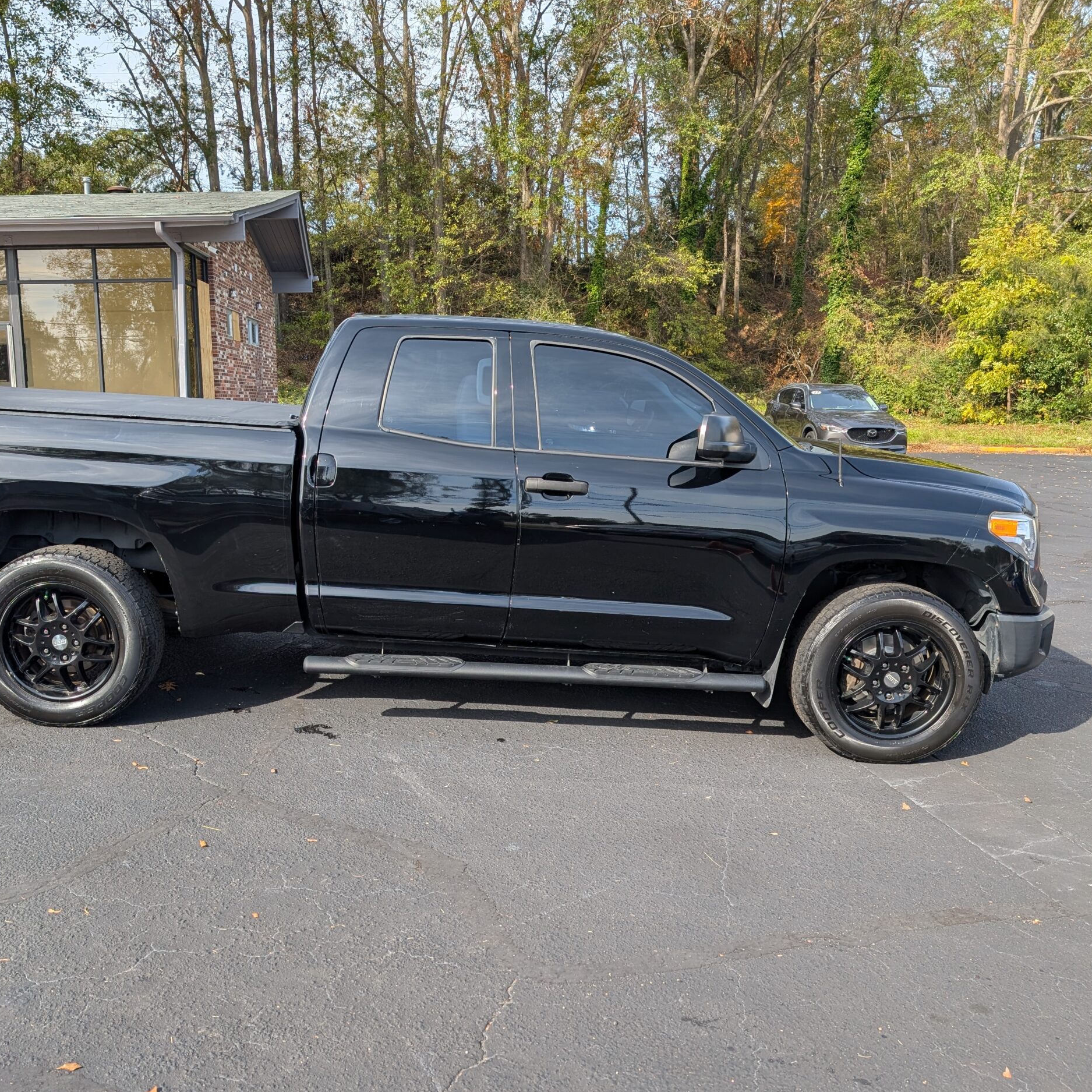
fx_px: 1035
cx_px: 467
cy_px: 556
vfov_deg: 55.6
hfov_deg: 55.4
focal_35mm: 29
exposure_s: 1/484
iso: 20
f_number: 1.68
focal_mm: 6.9
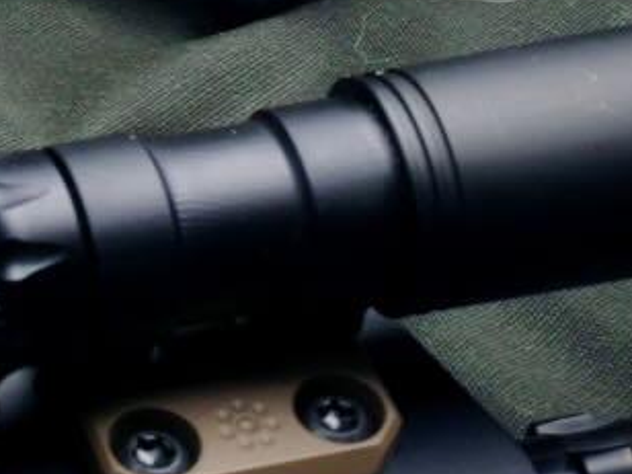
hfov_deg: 9.9
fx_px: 3487
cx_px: -437
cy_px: -293
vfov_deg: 7.6
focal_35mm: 191
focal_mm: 23
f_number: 13
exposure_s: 1/160
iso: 200
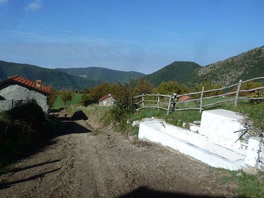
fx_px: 191
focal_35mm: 25
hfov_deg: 69.4
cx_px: 132
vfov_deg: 54.9
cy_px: 99
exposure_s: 1/400
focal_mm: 4.1
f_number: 5
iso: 80
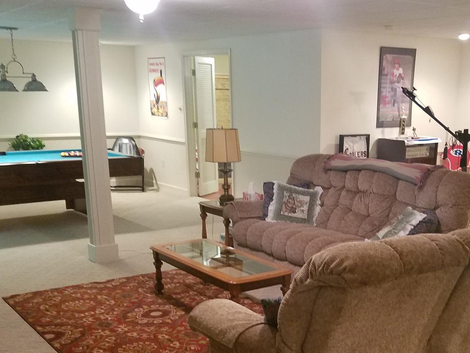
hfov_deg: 40.7
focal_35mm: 46
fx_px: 624
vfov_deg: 30.7
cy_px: 287
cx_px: 315
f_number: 1.7
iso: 200
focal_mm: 4.2
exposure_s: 1/12
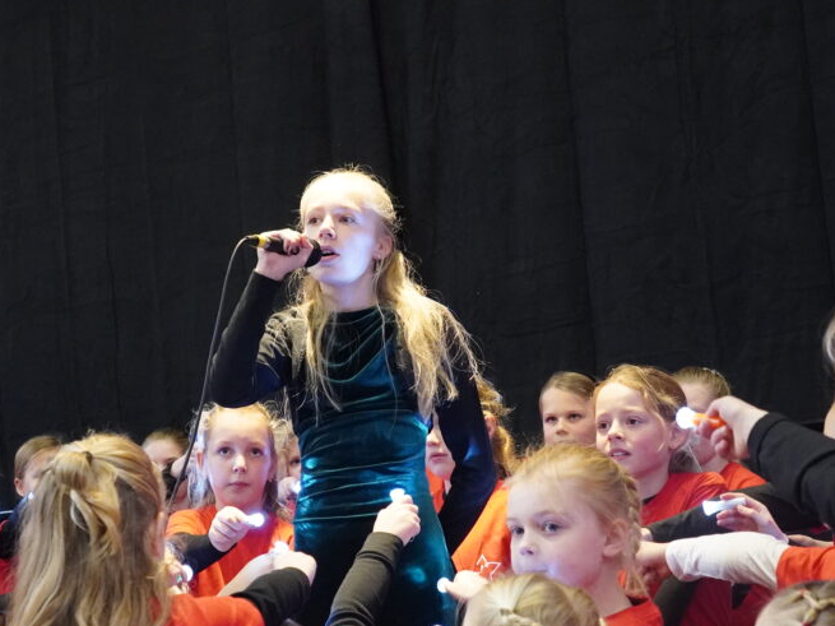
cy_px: 380
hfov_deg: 23.8
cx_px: 340
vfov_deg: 18.0
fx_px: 1975
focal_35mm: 82
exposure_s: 1/60
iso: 4000
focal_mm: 31
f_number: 4
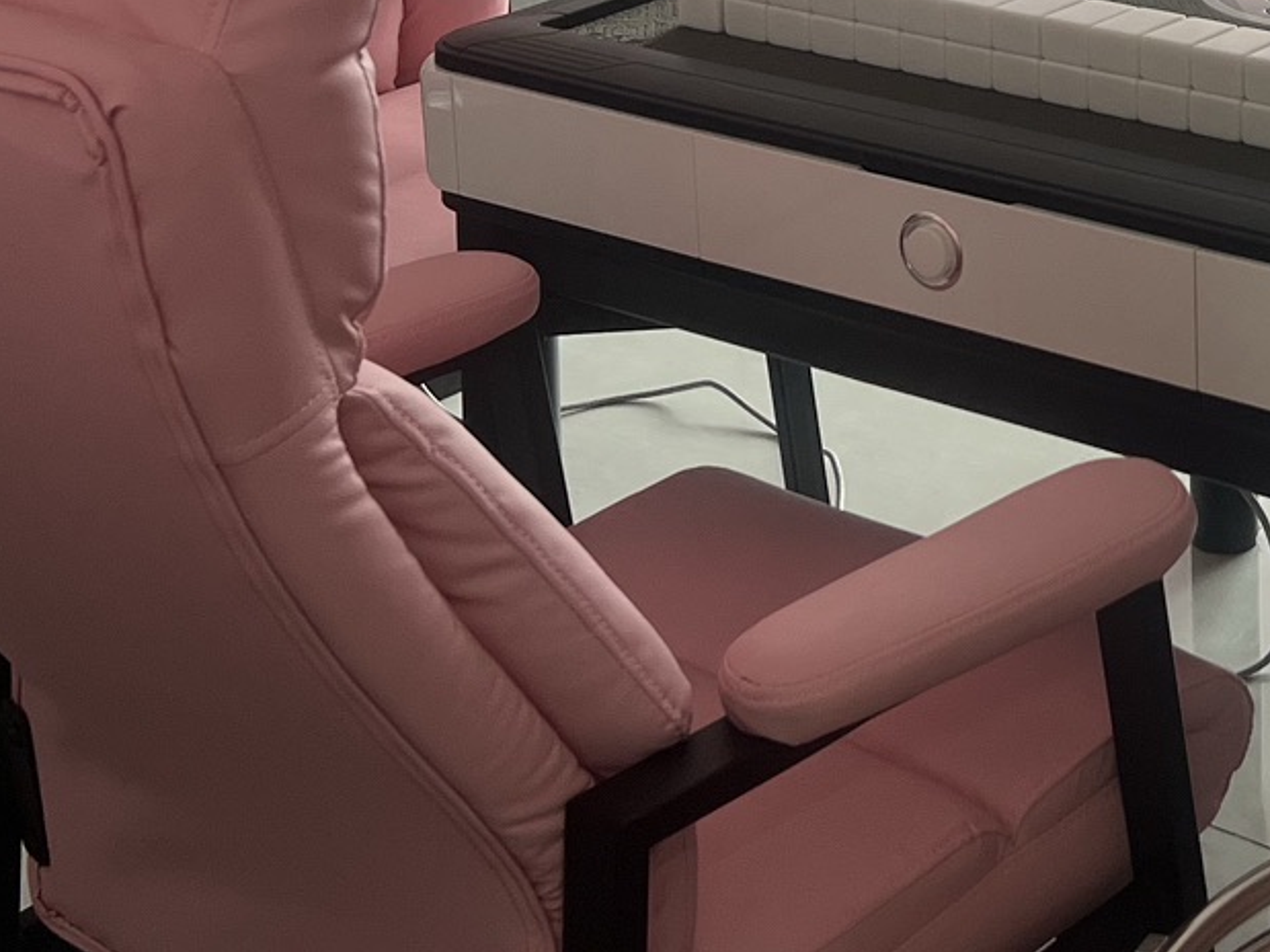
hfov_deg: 22.5
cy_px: -168
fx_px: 3081
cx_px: 1239
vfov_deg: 16.9
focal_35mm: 84
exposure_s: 1/100
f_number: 1.5
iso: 40
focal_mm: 5.7
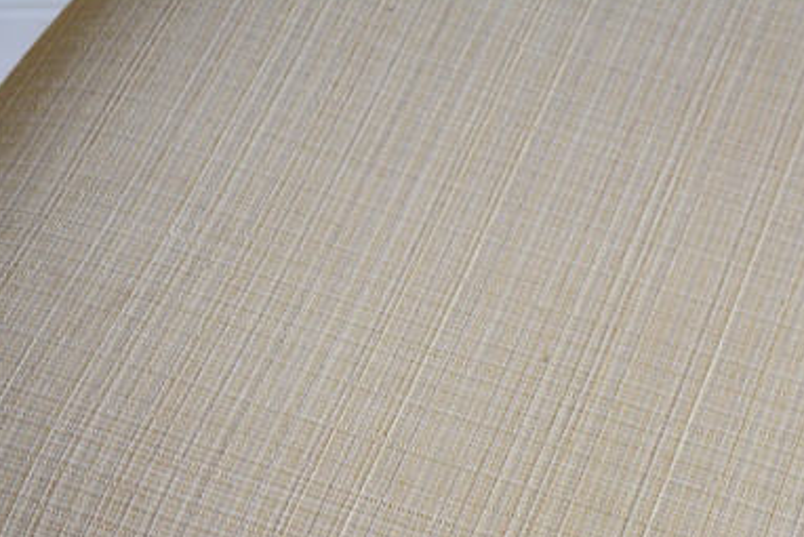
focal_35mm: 99
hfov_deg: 20.5
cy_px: 413
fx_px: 2212
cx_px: 581
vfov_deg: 13.8
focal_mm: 42
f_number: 5.3
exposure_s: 1/50
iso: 800
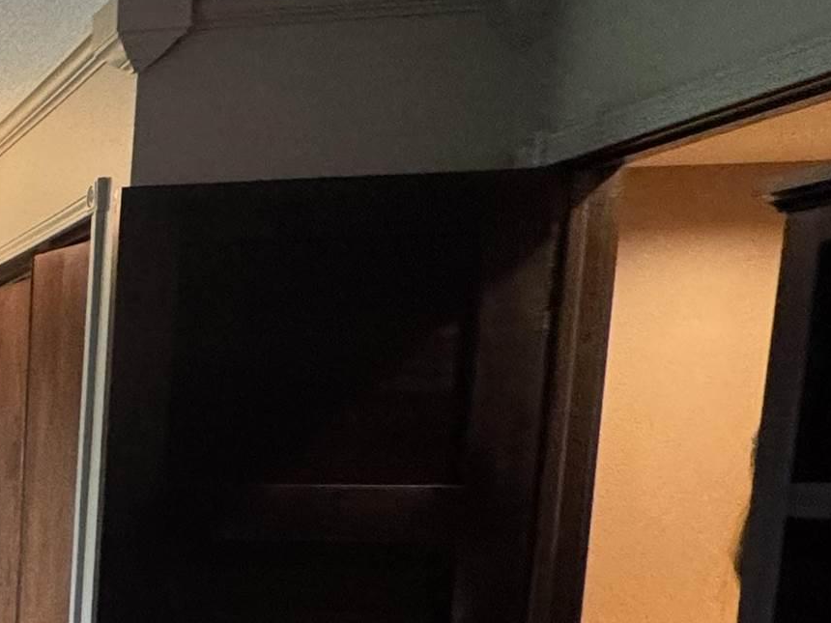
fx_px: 1200
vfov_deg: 27.7
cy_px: 592
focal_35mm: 50
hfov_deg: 23.7
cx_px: -587
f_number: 2.2
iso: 400
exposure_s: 1/60
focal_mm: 2.22
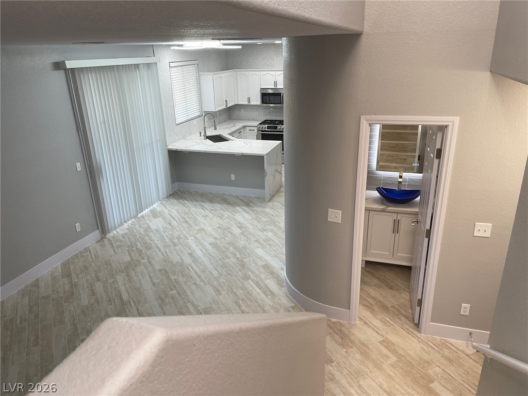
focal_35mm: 26
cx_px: 264
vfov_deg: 53.1
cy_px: 198
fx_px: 397
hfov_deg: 67.3
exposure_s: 1/121
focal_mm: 5.1
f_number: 1.6
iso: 100
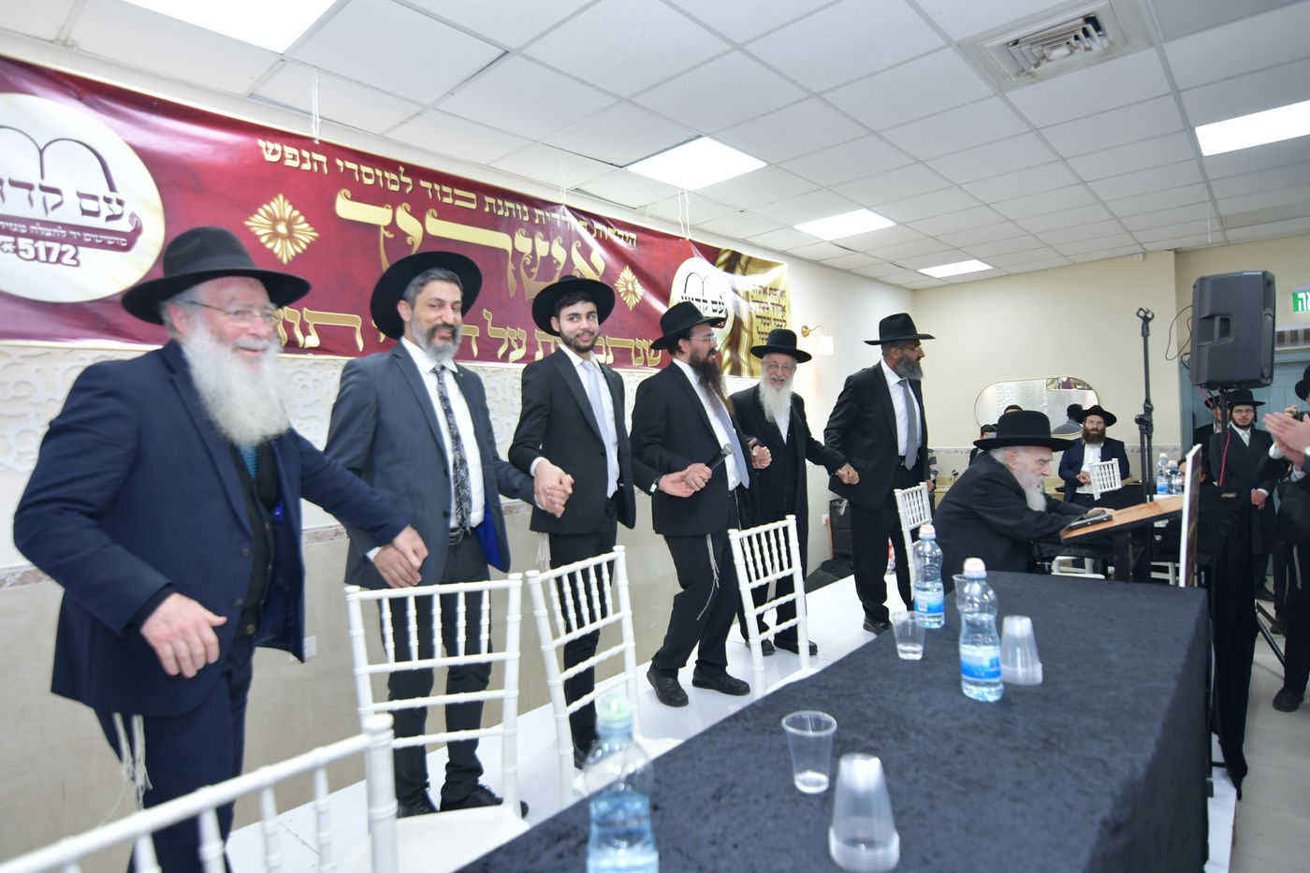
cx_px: 655
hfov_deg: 85.4
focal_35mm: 20
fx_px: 709
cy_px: 436
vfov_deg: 63.2
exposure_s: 1/160
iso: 800
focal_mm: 13
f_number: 3.2
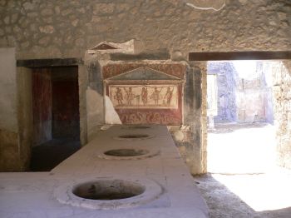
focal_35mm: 35
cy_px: 109
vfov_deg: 40.7
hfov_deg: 52.7
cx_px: 146
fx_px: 294
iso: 100
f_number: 2.8
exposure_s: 1/50
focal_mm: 5.8
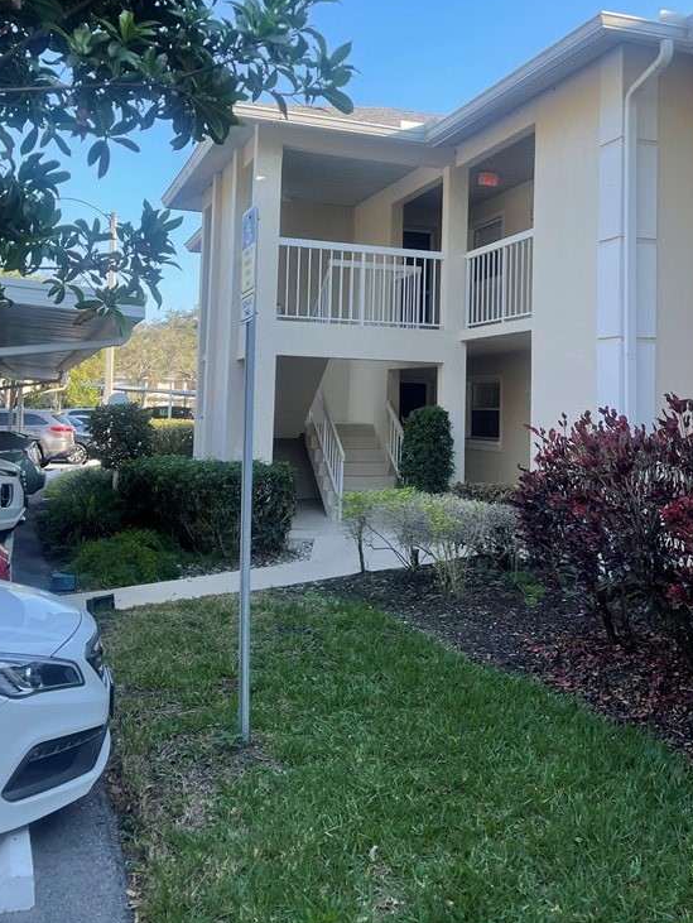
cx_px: 404
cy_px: 330
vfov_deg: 51.9
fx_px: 933
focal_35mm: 35
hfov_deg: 40.6
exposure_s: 1/750
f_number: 1.6
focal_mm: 5.1
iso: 32
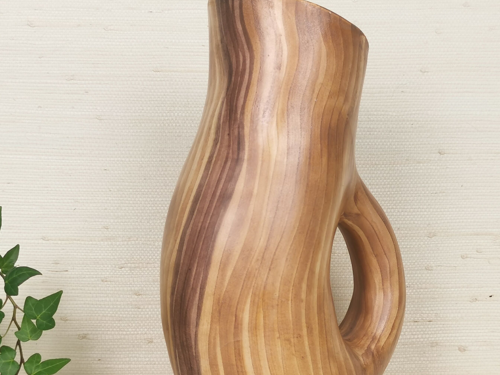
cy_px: 226
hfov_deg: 24.4
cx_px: 259
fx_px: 1156
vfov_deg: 18.4
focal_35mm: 80
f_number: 1.8
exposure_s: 1/100
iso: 50
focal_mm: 5.58
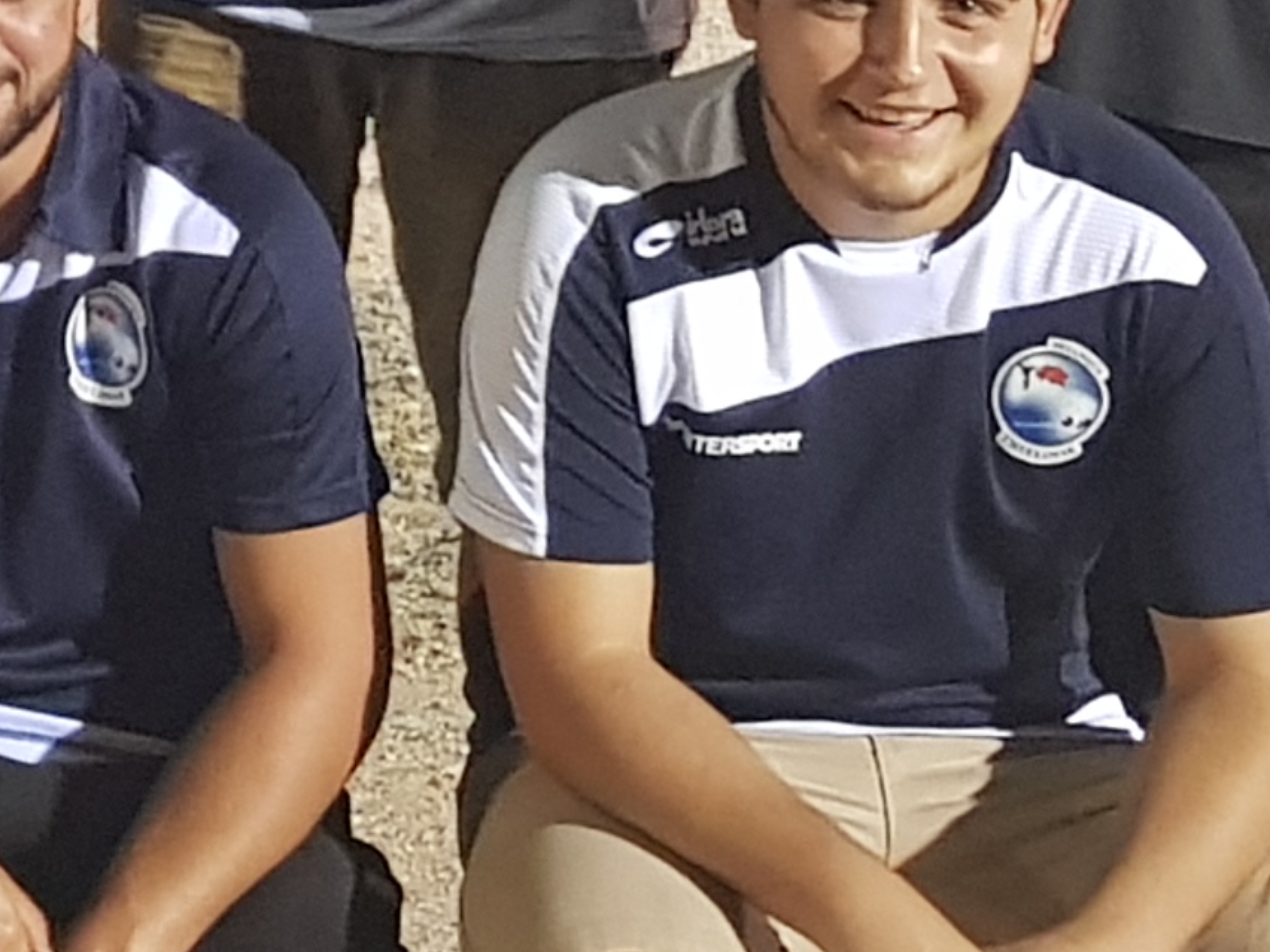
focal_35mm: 123
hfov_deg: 14.0
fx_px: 4513
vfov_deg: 11.4
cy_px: -569
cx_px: -1118
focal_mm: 4.2
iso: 200
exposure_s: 1/17
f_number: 1.7
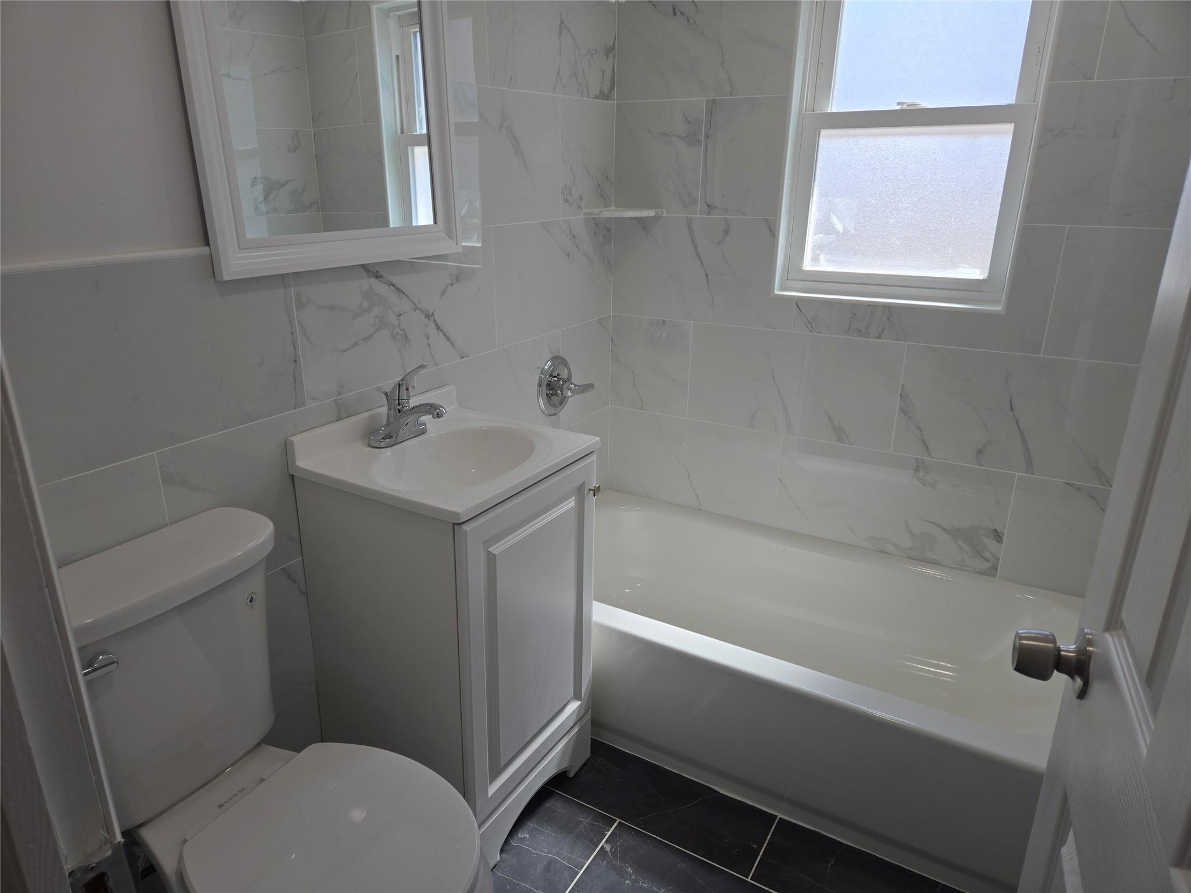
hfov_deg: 73.9
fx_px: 791
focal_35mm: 23
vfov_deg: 58.9
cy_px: 446
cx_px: 596
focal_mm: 5.4
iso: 25
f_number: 1.8
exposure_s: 1/269
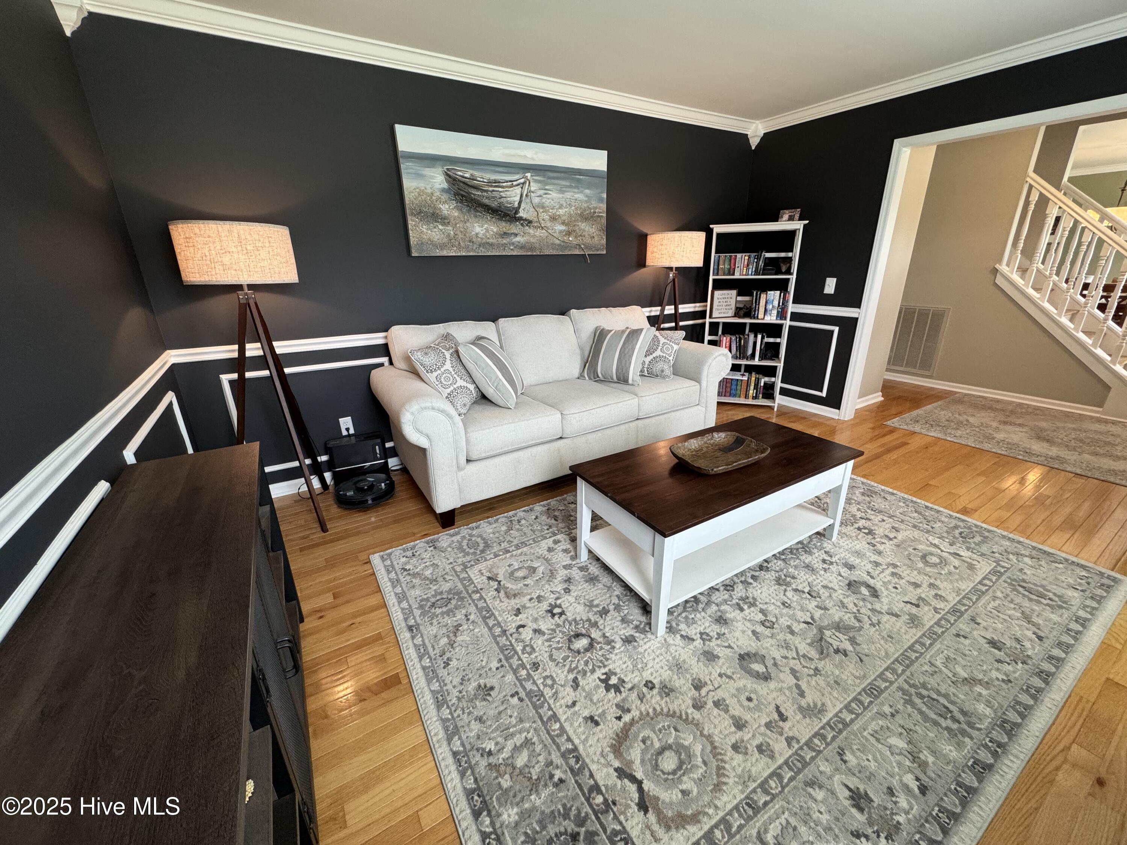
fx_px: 456
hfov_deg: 102.1
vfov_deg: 85.7
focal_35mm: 14
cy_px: 422
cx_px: 564
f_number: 2.2
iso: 200
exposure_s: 1/120
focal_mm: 2.22
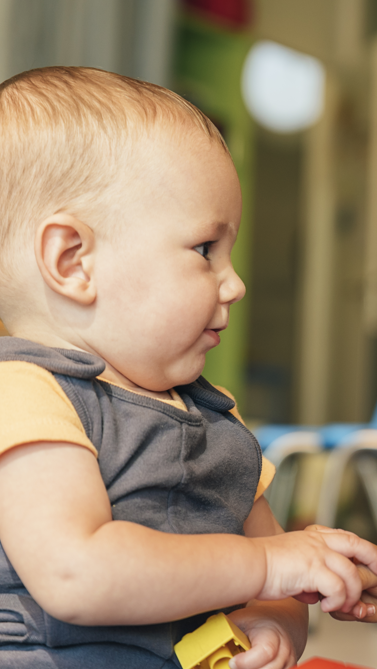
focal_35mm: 121
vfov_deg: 17.7
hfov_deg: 9.8
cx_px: 484
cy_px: 352
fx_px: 2150
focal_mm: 70
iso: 320
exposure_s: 1/250
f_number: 3.5
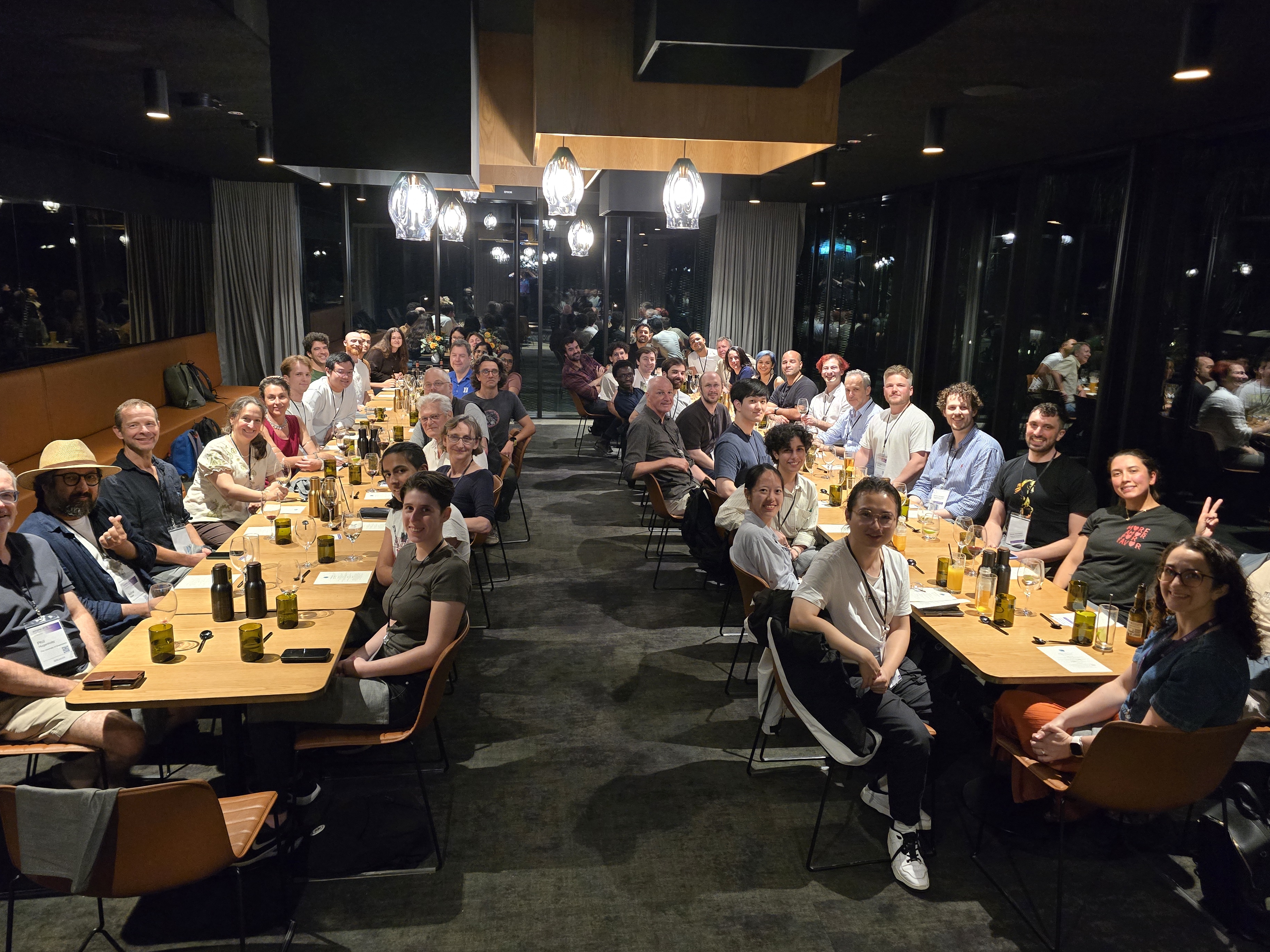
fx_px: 917
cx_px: 631
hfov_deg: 69.4
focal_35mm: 25
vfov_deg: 54.9
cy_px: 456
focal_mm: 6.3
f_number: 1.7
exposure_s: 1/100
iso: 1600
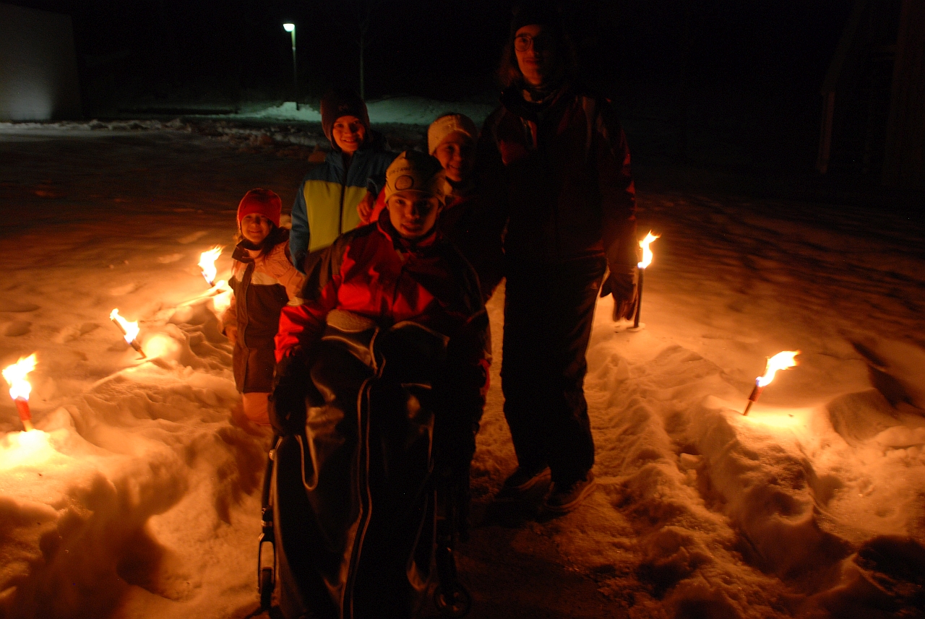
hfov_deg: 53.1
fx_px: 926
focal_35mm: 36
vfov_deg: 37.0
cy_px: 310
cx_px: 462
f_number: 4
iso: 400
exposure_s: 1/2
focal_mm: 24
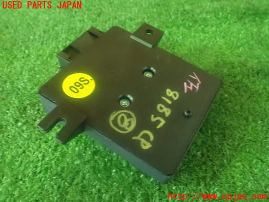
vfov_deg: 46.8
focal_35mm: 30
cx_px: 134
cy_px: 101
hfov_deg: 60.0
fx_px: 233
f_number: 2.3
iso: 1600
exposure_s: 1/15
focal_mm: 5.5
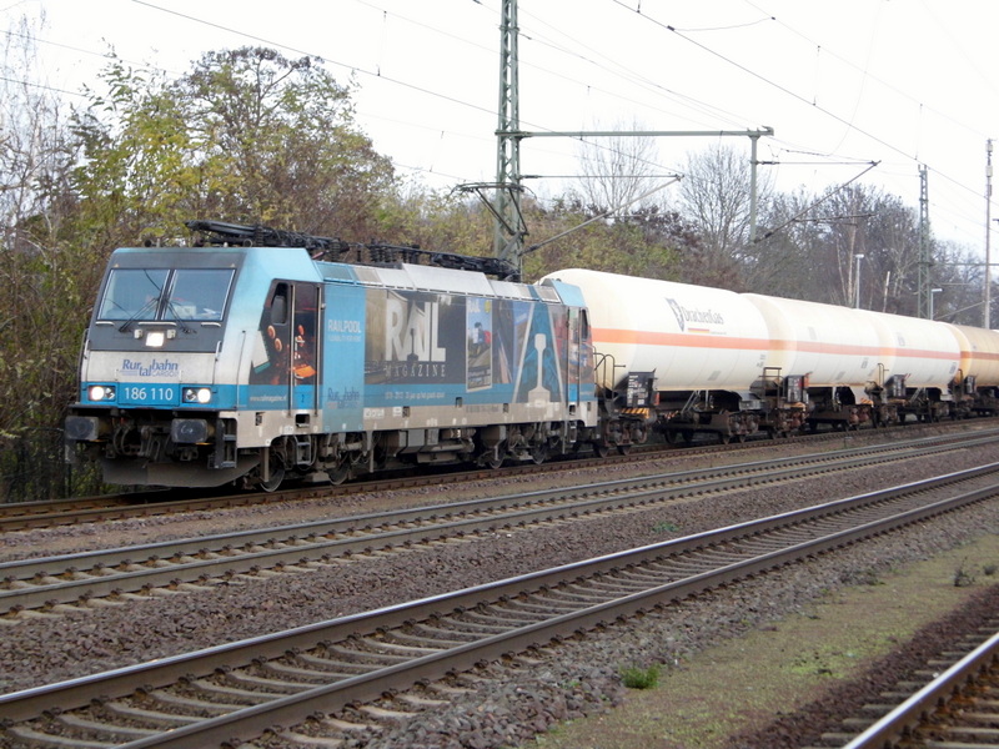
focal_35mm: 81
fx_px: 2338
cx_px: 500
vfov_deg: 18.2
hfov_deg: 24.1
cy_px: 374
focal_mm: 14.6
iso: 200
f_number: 4.2
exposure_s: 1/30
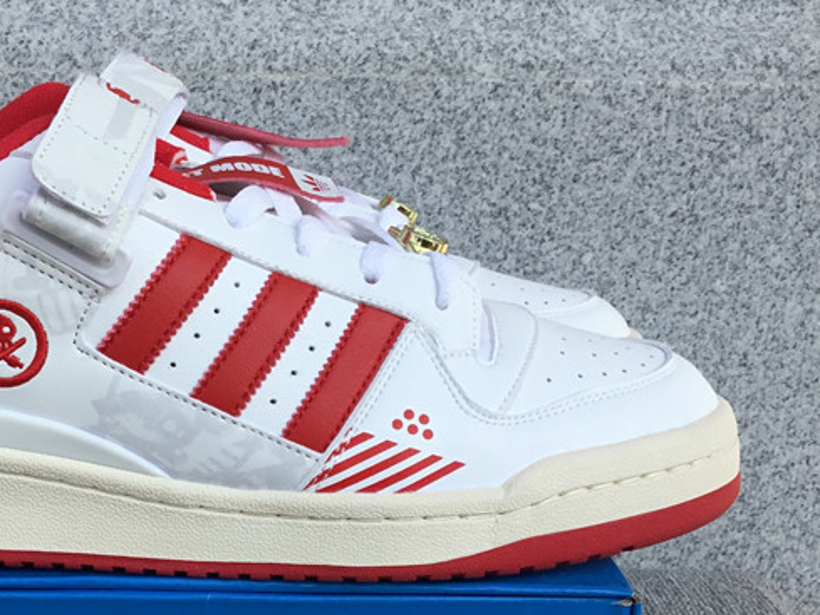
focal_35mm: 57
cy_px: 499
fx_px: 1351
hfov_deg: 33.1
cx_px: 208
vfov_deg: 25.2
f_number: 2.4
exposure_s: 1/858
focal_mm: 3.3
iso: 25
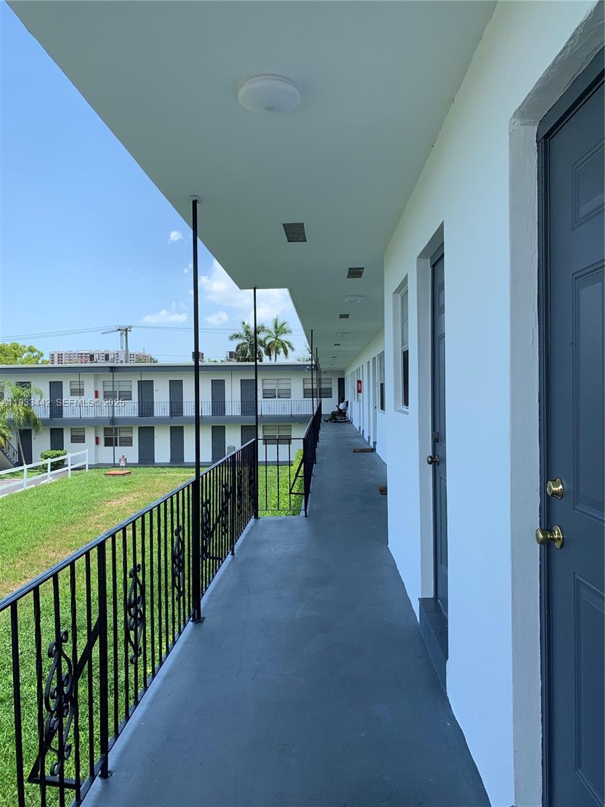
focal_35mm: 26
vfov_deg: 67.3
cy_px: 404
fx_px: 606
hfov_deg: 53.1
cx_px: 302
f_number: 1.8
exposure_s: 1/962
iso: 25
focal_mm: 4.25
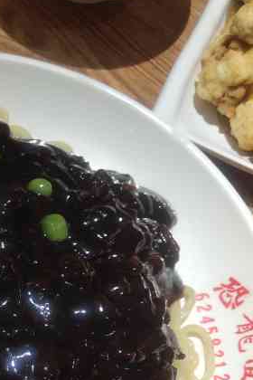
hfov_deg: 19.1
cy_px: 327
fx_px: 706
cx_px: -52
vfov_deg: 29.1
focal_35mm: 67
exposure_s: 1/100
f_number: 1.8
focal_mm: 4.27
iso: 208
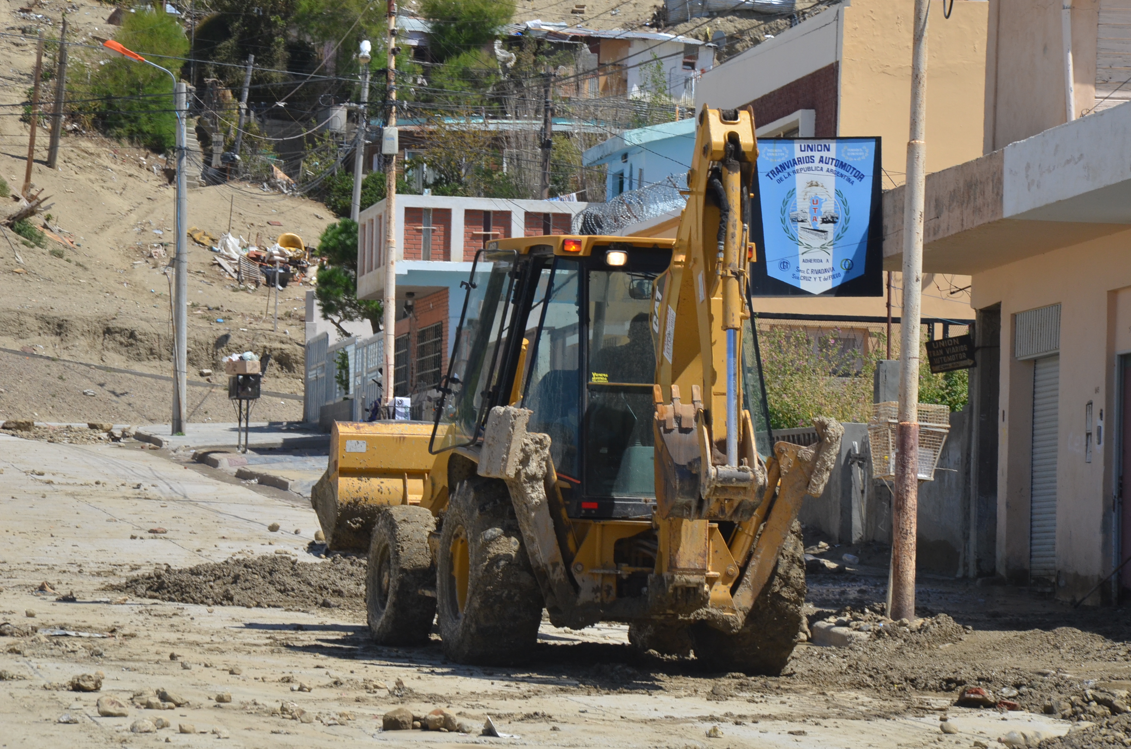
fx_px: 4938
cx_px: 566
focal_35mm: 158
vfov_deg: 8.7
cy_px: 374
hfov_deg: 13.1
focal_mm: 105
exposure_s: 1/640
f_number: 13
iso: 500
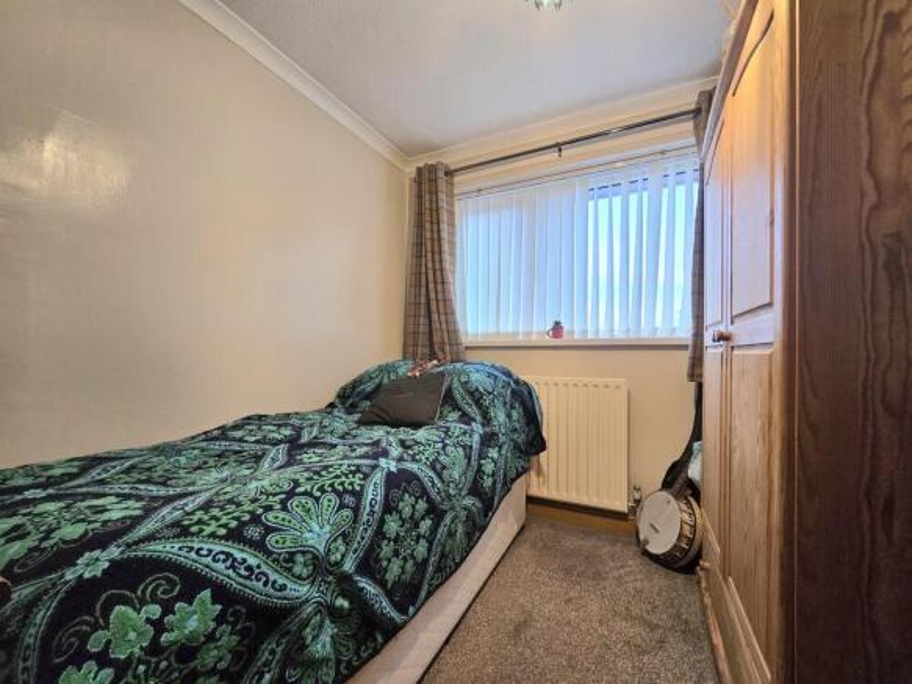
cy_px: 342
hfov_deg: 106.2
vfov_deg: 89.9
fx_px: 342
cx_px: 456
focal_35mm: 13
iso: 250
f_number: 2.2
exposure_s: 1/50.3
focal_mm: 2.2
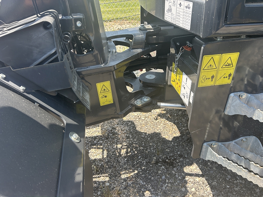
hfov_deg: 67.3
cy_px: 98
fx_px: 198
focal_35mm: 26
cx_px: 132
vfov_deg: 53.1
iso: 50
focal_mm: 5.7
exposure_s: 1/797
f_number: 1.5
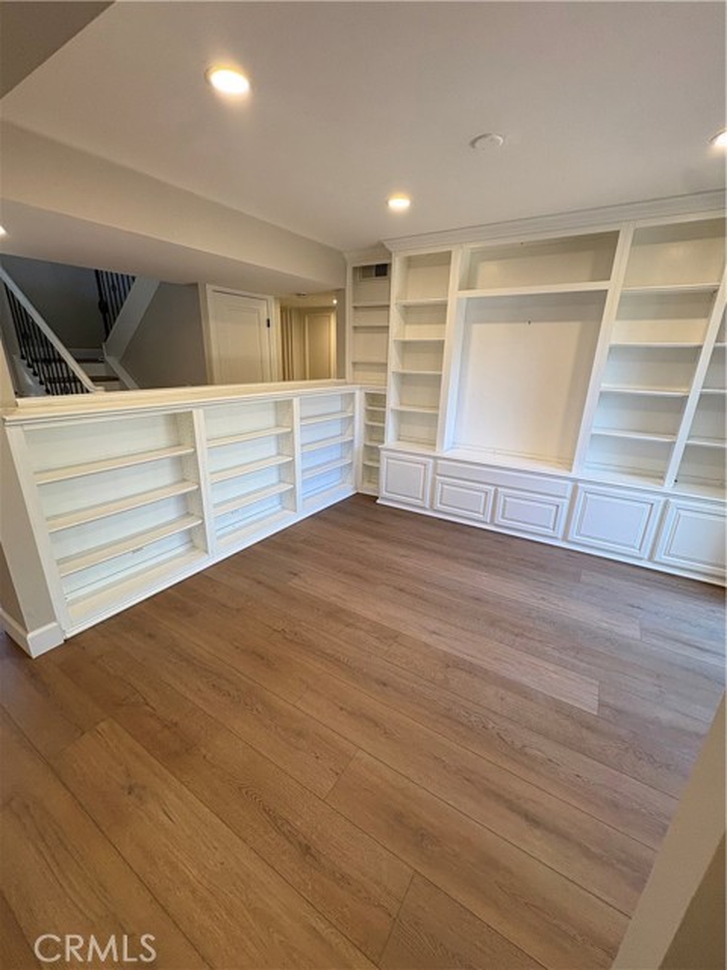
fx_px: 392
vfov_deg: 102.1
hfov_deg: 85.7
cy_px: 485
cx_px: 364
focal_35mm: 14
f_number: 2.2
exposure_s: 1/120
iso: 160
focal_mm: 2.22
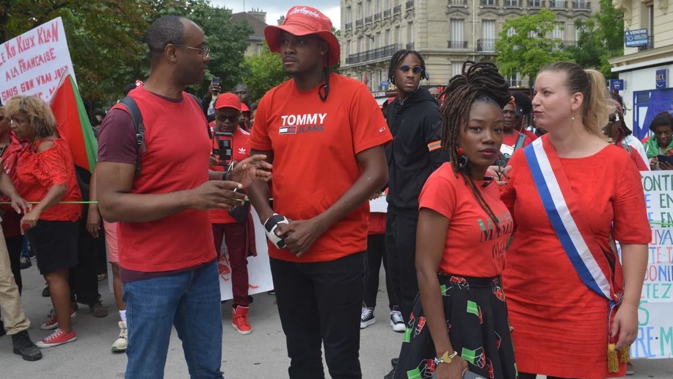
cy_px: 155
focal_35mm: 40
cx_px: 349
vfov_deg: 29.6
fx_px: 714
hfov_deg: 50.5
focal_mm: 35
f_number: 10
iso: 800
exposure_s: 1/400
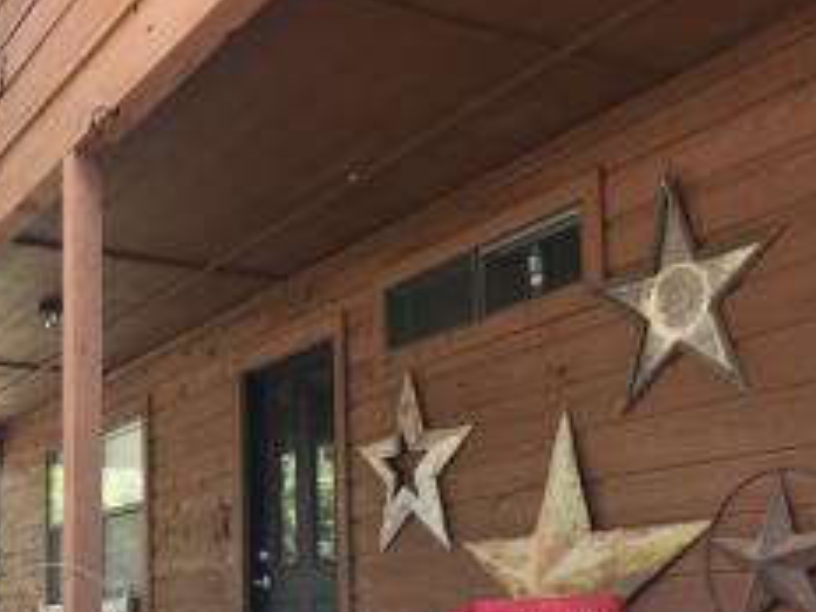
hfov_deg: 37.7
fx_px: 1179
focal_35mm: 50
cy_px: 489
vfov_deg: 28.5
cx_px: 260
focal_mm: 4.15
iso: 32
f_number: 2.2
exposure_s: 1/60
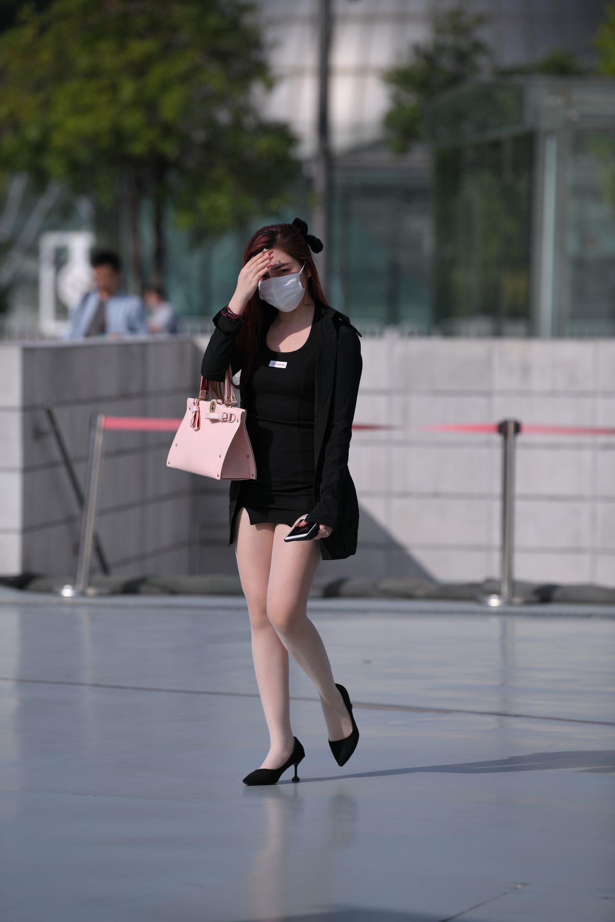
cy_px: 461
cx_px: 308
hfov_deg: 7.2
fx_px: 4868
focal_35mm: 190
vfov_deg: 10.8
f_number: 5.6
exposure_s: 1/2000
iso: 64
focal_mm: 190
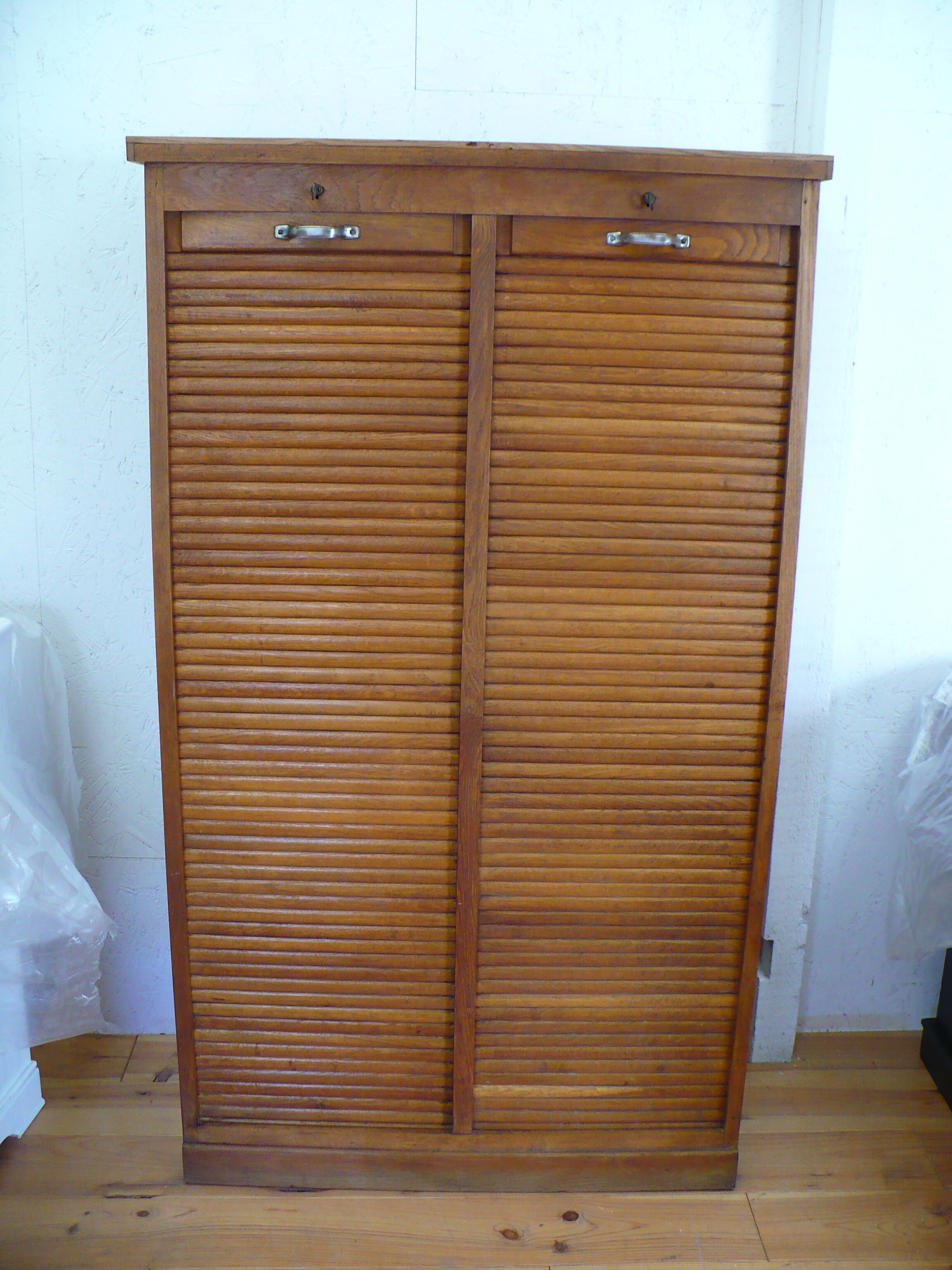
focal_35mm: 37
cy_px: 635
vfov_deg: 50.1
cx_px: 476
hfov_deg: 38.7
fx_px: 1357
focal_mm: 6.1
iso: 200
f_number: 2.8
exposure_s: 1/20
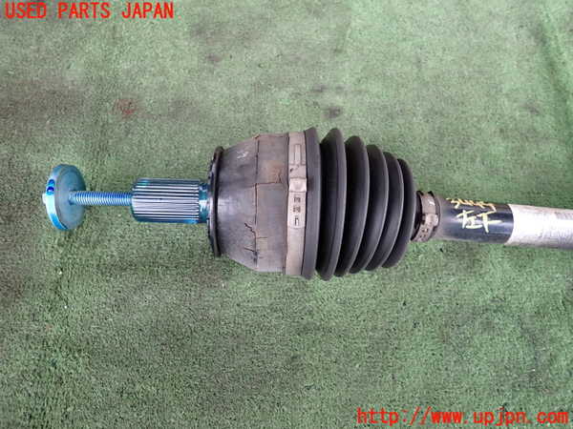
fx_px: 414
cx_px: 286
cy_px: 214
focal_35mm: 25
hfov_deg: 69.4
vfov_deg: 54.9
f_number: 2
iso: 160
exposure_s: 1/125
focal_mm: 4.5
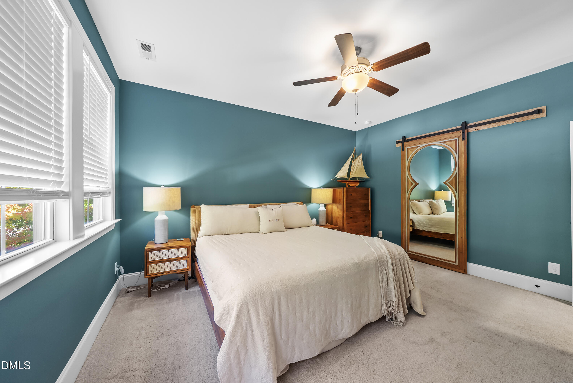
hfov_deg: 112.6
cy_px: 192
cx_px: 286
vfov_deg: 90.1
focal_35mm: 12
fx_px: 191
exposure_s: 1/2.5
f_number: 7.1
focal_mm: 12
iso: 800
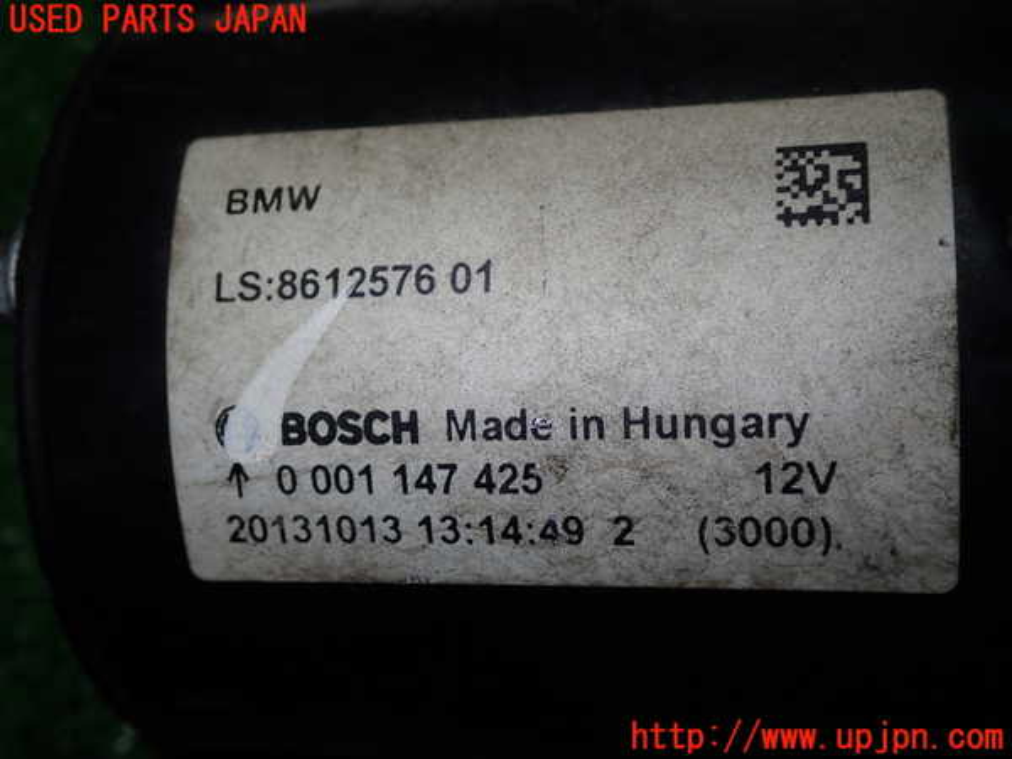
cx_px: 506
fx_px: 1286
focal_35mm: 44
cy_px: 380
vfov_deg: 32.9
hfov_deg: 42.9
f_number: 2.9
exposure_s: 1/80
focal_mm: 7.84
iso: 160
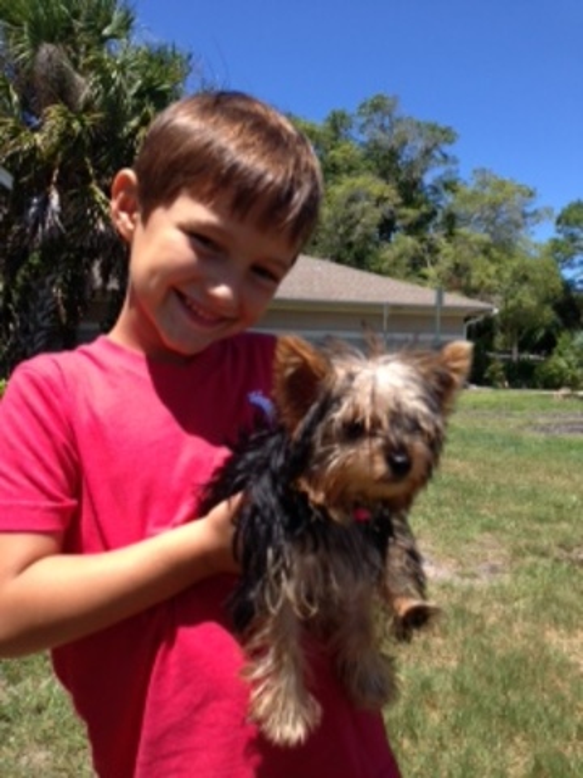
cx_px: 292
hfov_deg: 42.9
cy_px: 389
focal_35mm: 33
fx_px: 741
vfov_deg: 55.4
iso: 50
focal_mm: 4.13
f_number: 2.4
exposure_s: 1/887
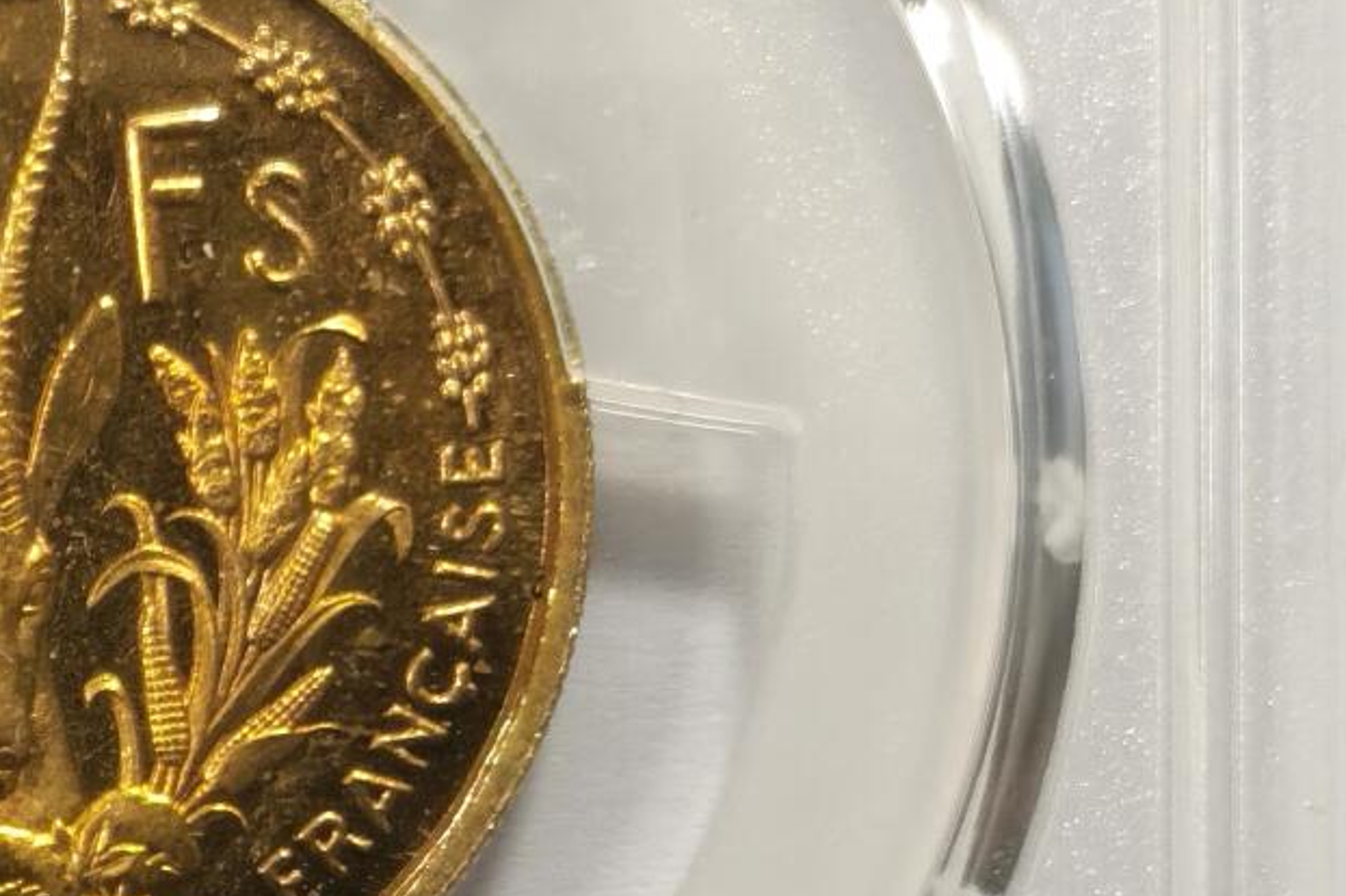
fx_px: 6091
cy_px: 1028
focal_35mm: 163
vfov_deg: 8.3
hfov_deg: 12.4
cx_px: -55
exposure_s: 1/100
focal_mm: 5.56
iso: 125
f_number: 16
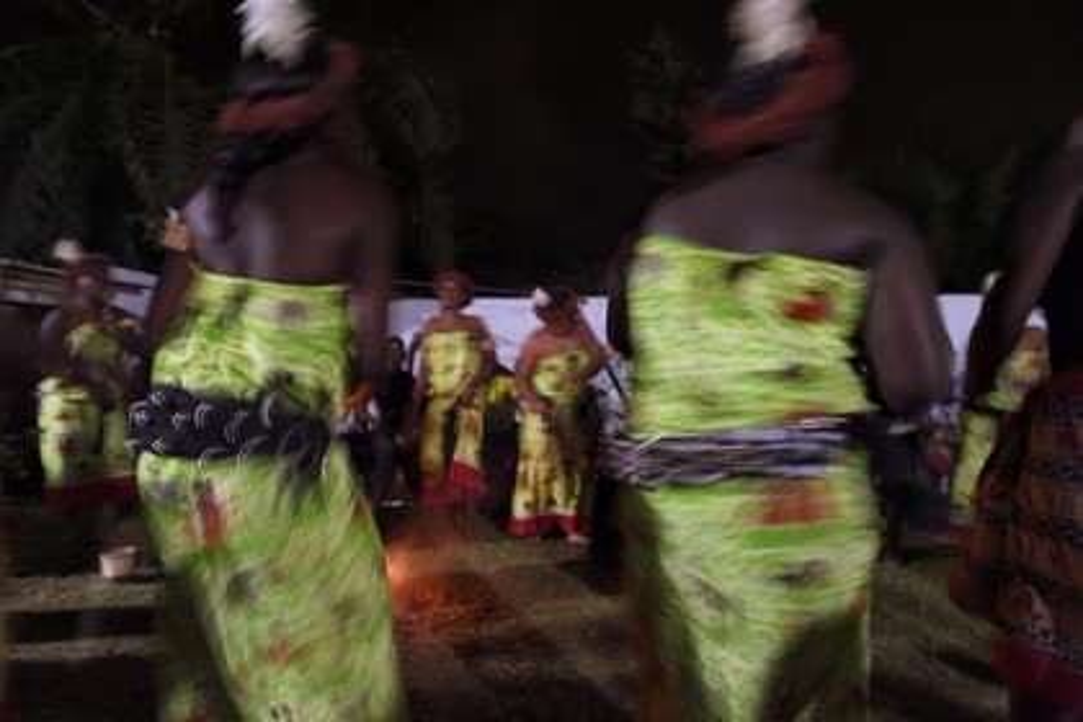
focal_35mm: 24
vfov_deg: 53.1
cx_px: 542
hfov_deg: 73.7
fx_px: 722
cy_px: 361
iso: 3200
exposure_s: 1/6
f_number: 4
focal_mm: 24
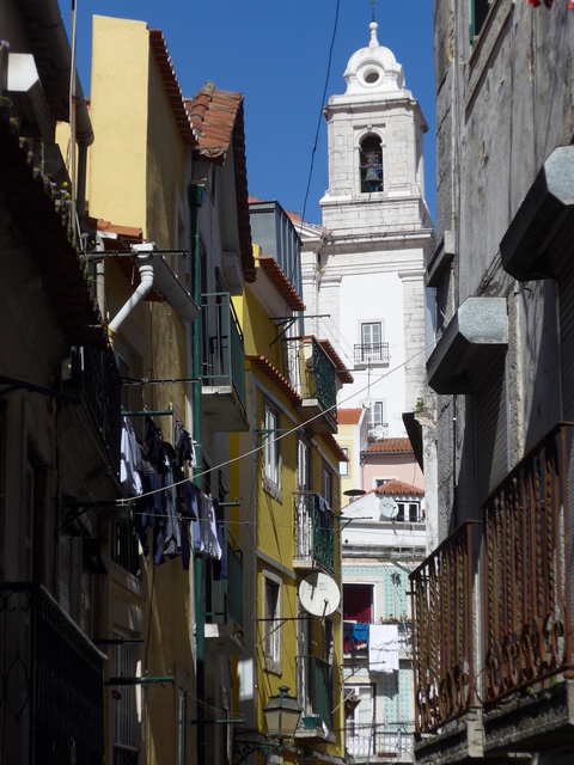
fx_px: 1990
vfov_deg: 21.8
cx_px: 287
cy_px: 382
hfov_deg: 16.4
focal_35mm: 90
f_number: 4.6
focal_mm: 18
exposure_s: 1/1000
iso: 80
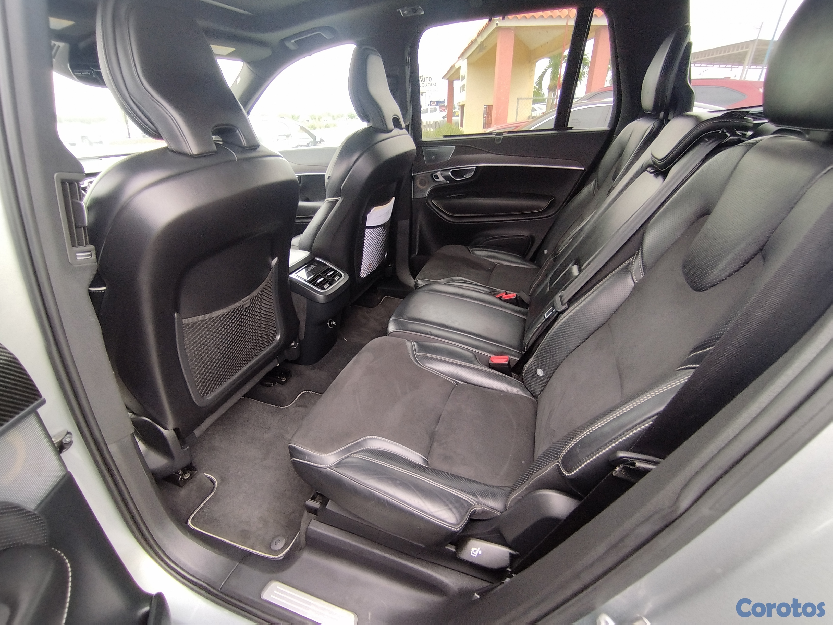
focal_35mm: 16
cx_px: 416
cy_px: 312
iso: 60
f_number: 2.2
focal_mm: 1.65
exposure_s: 1/33.3
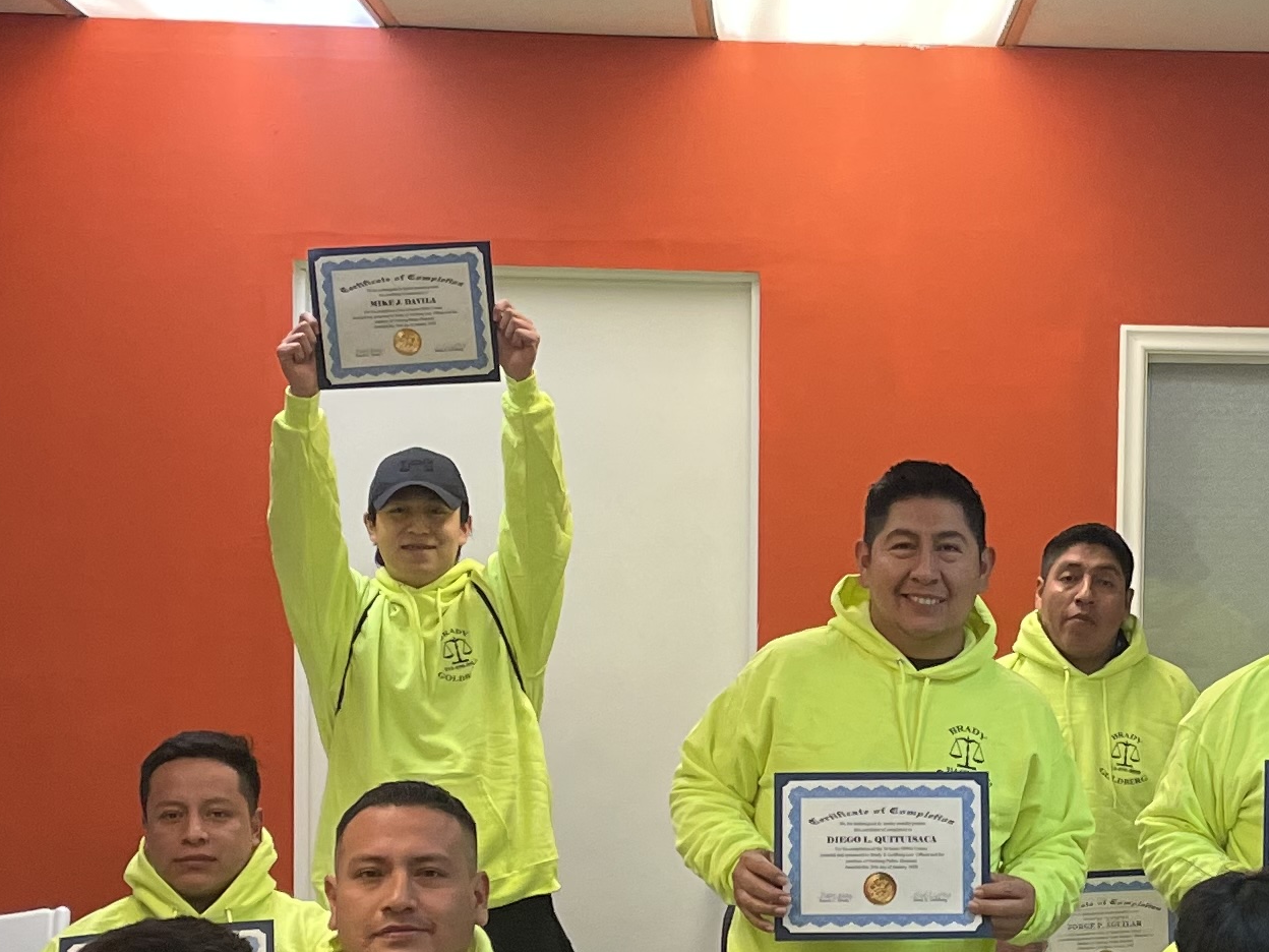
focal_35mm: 84
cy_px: 751
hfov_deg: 22.9
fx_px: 3079
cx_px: 1063
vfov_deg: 17.4
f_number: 1.6
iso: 125
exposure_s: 1/120
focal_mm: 4.2
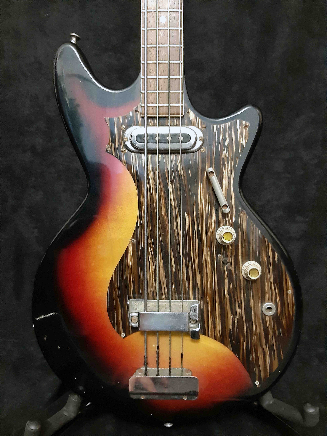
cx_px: 164
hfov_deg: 51.4
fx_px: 340
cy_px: 218
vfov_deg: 65.3
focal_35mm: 27
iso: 640
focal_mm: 3.93
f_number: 1.7
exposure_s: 1/15
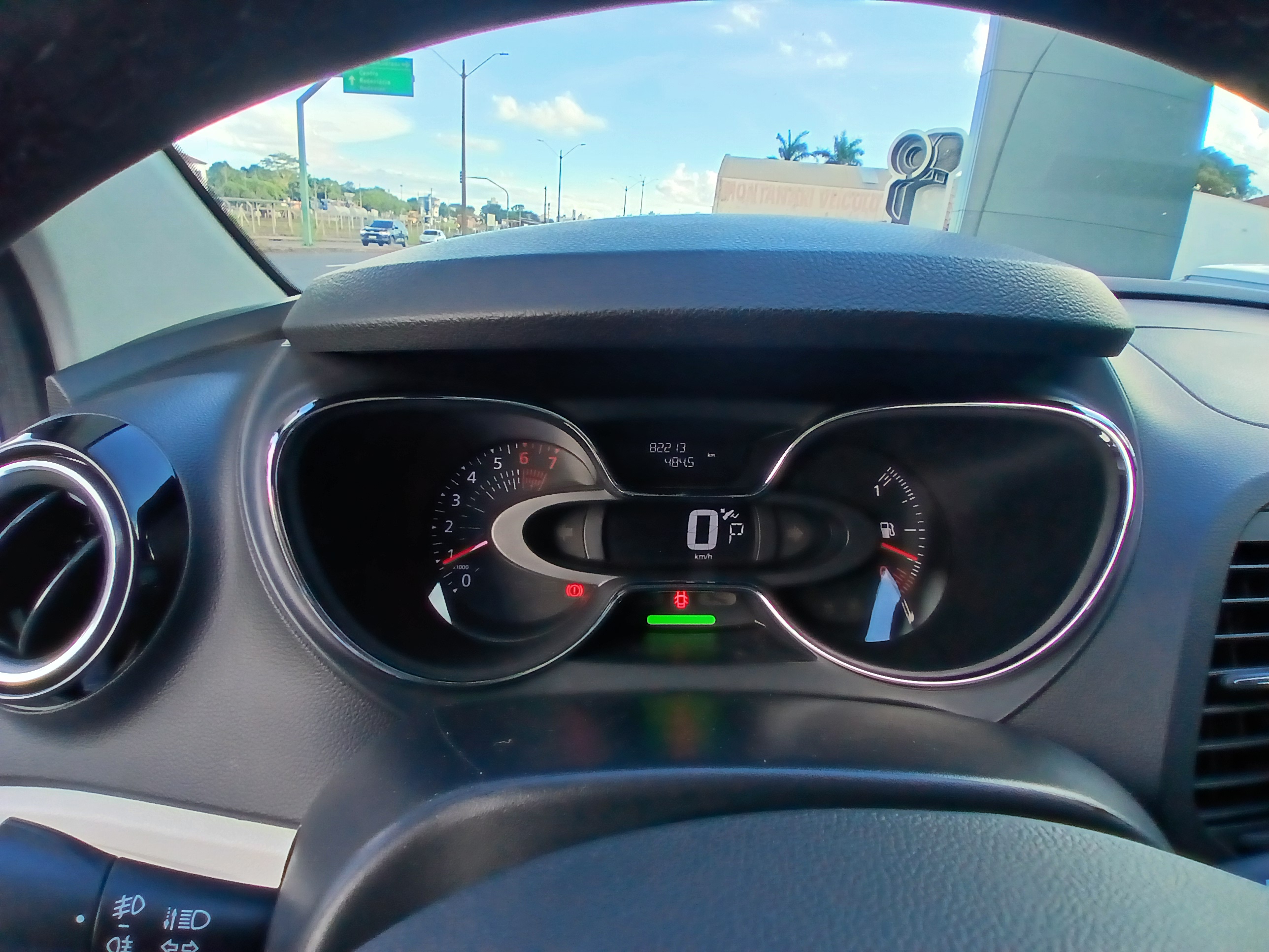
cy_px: 476
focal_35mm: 17
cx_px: 634
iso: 50
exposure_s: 1/125
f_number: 2.2
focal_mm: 1.4
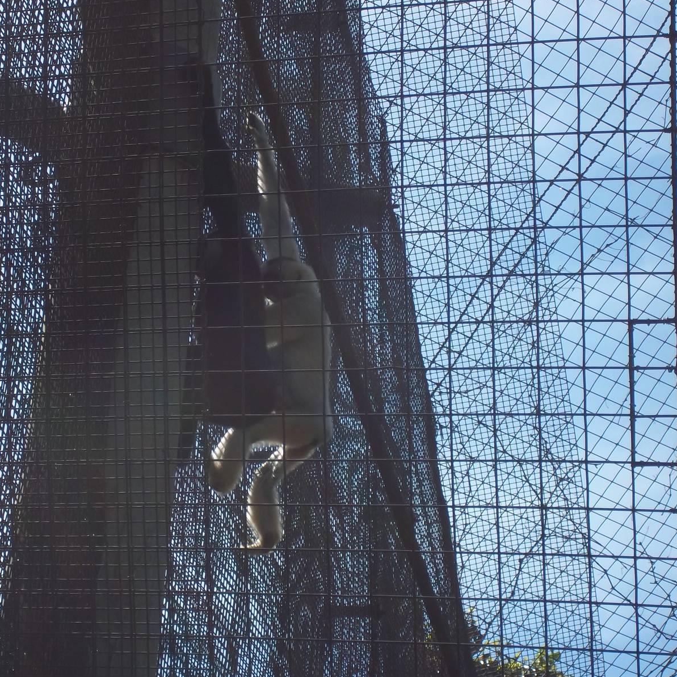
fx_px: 2832
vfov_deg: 13.6
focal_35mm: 128
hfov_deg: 13.6
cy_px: 338
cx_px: 241
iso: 80
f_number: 5.6
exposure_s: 1/400
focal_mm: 19.5
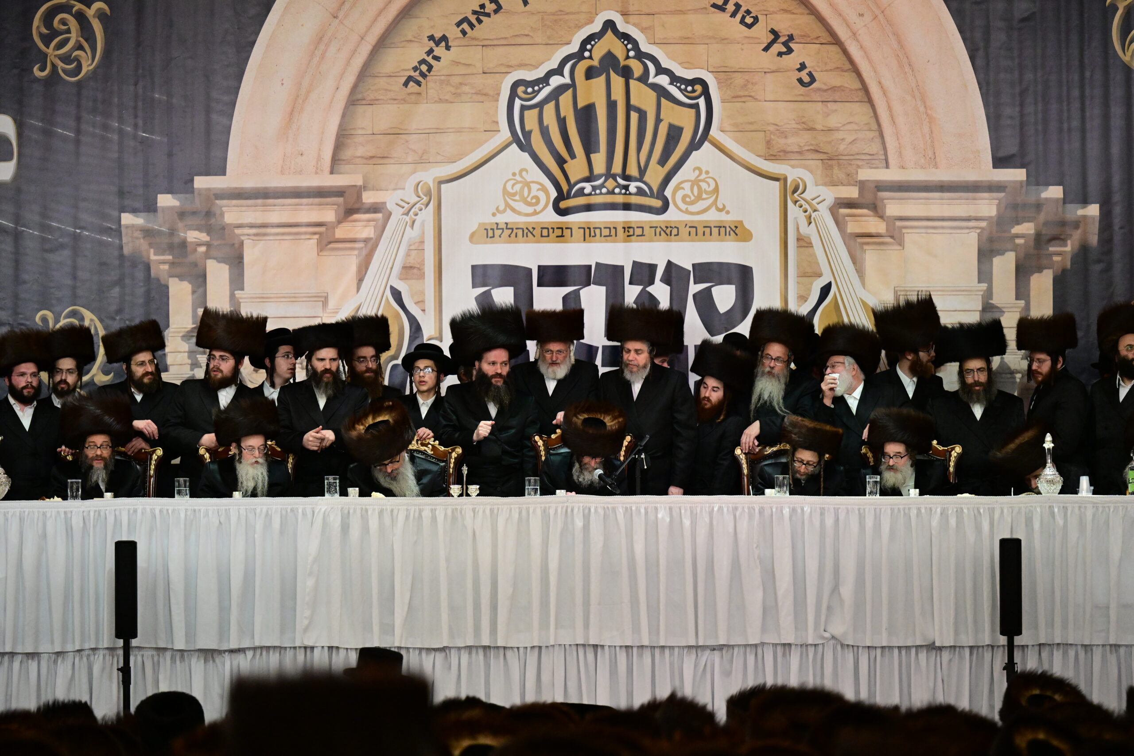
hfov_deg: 13.2
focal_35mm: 155
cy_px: 378
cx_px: 567
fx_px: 4882
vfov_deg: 8.9
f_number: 2.8
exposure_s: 1/1250
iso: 5600
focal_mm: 155
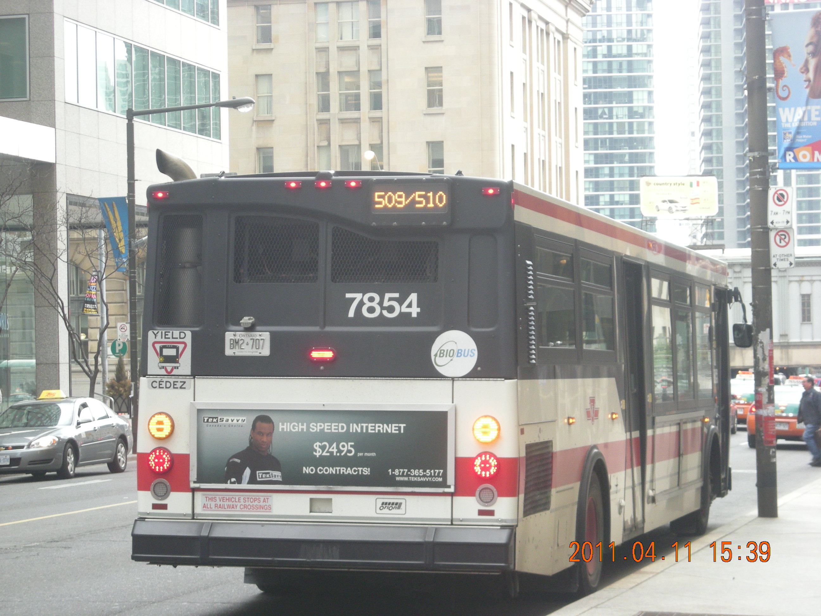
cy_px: 308
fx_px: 2490
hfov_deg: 18.7
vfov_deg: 14.1
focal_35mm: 105
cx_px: 410
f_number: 4.7
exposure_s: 1/60
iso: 165
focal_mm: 17.1
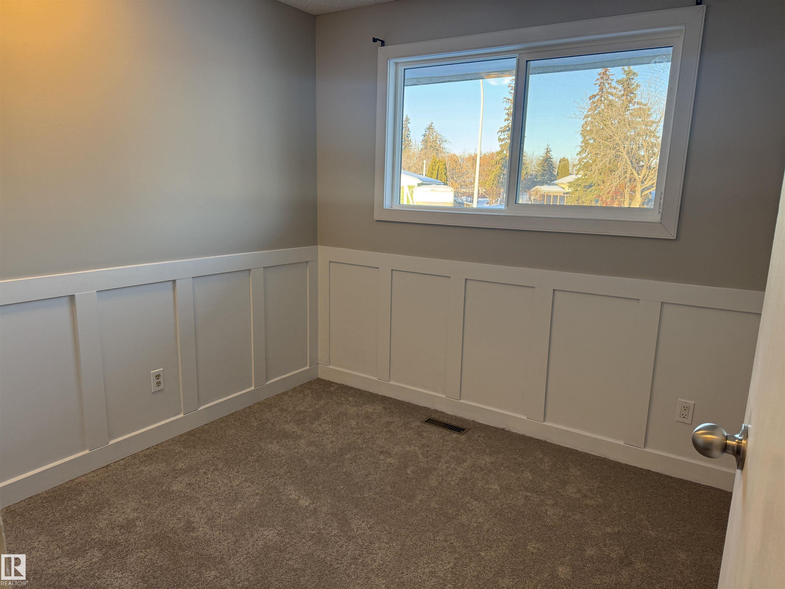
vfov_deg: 56.8
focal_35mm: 24
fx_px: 544
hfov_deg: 71.6
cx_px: 392
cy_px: 294
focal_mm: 6.76
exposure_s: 1/135
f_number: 1.78
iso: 100
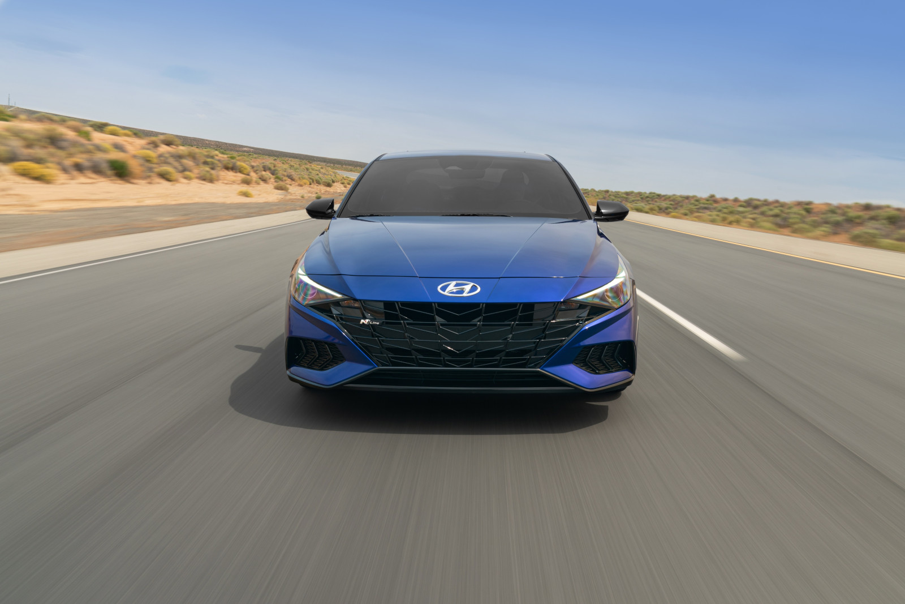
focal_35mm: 29
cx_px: 452
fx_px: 729
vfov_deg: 45.0
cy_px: 302
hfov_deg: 63.7
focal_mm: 29
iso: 80
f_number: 16
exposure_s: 1/20
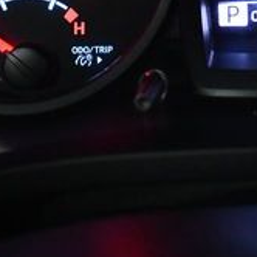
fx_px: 991
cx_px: 280
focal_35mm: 118
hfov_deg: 14.4
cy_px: -58
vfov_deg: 14.3
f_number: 3.5
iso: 3200
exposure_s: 1/60
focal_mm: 18
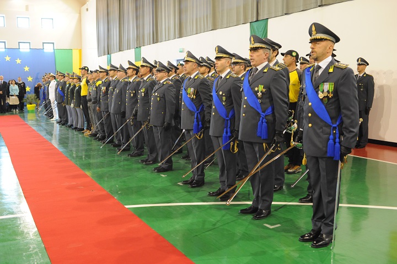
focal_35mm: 36
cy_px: 132
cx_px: 198
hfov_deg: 53.2
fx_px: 397
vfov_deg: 36.8
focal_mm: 36
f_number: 4.5
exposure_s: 1/80
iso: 3200
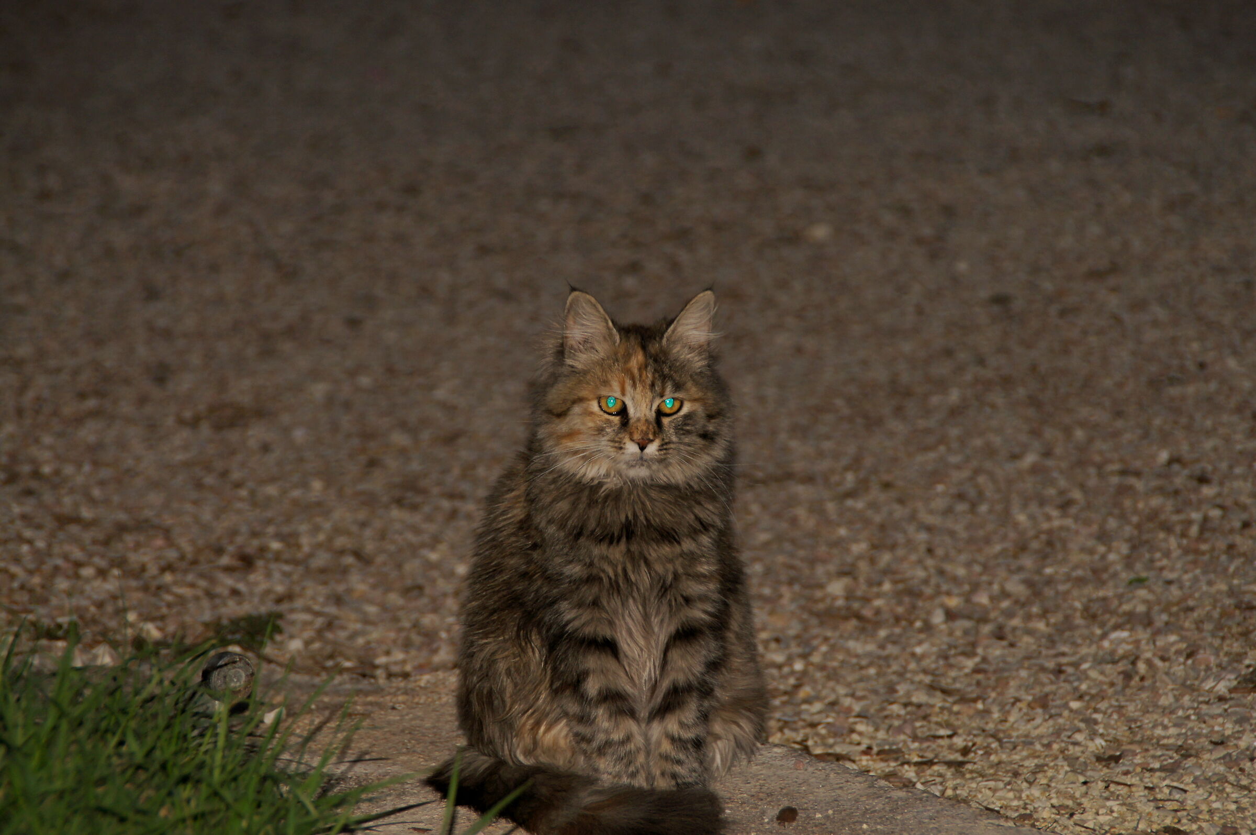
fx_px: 7058
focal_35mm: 202
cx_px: 628
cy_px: 418
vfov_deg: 6.8
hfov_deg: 10.2
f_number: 6.3
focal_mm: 135
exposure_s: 1/160
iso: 200
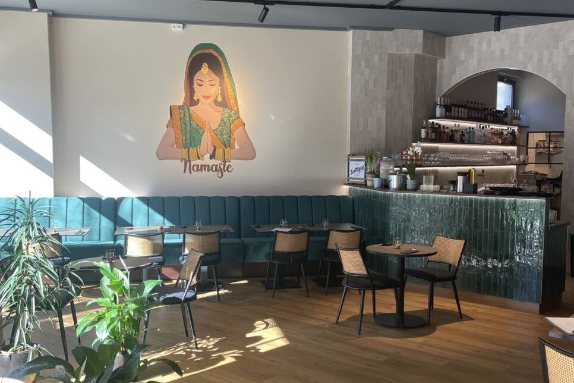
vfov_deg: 46.3
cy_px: 218
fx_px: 446
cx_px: 279
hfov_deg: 65.5
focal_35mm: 28
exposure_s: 1/121
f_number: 1.6
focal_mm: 4.2
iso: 64
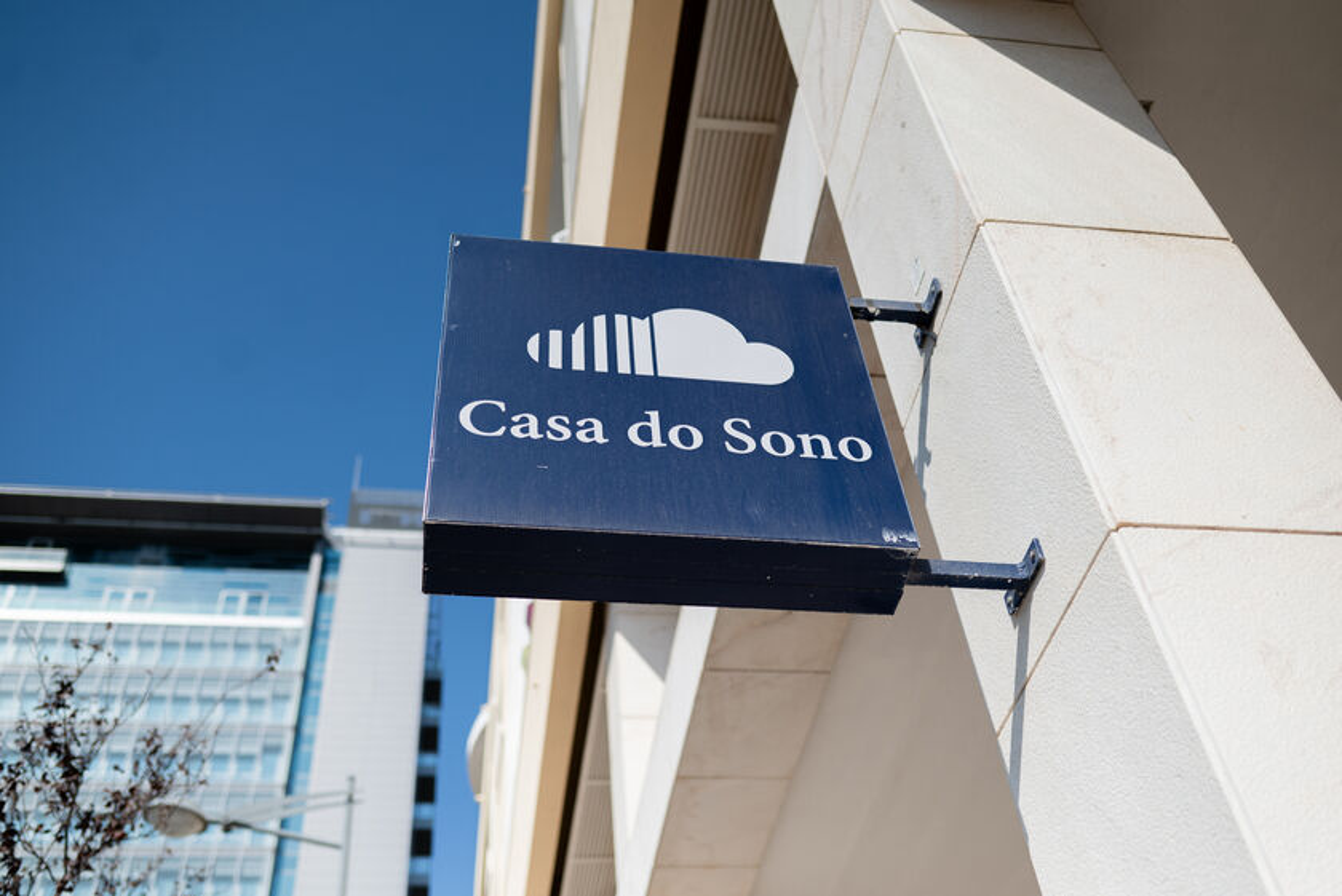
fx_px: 1305
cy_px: 448
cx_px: 671
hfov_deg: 54.4
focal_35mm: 35
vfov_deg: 37.9
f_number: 2.8
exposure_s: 1/8000
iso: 125
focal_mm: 35
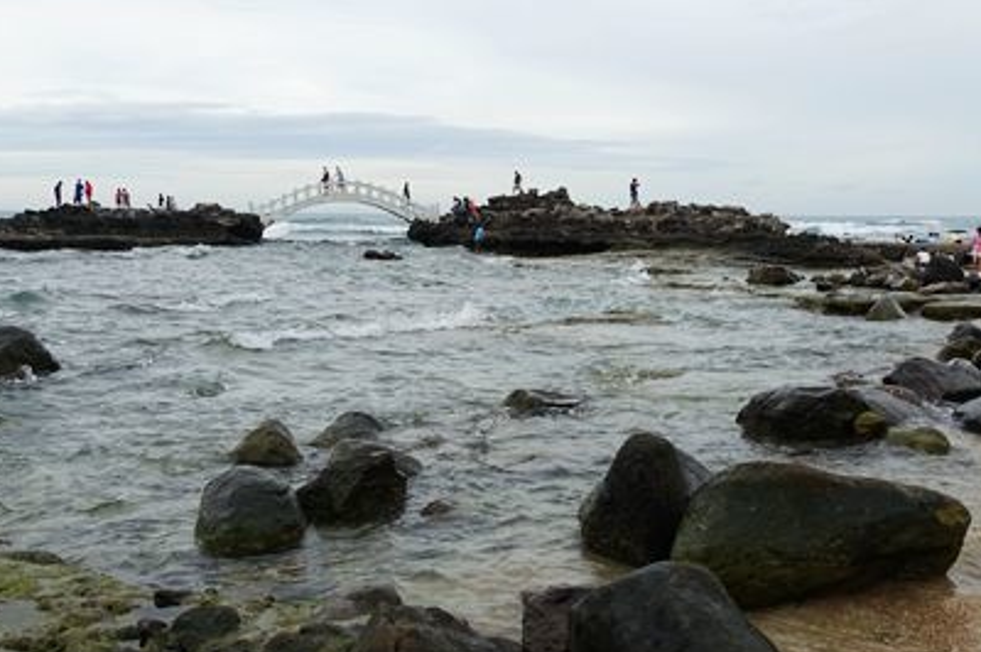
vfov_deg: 34.1
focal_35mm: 39
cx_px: 505
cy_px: 273
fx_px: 1062
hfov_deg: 49.6
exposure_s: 1/125
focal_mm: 8.8
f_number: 4
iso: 125
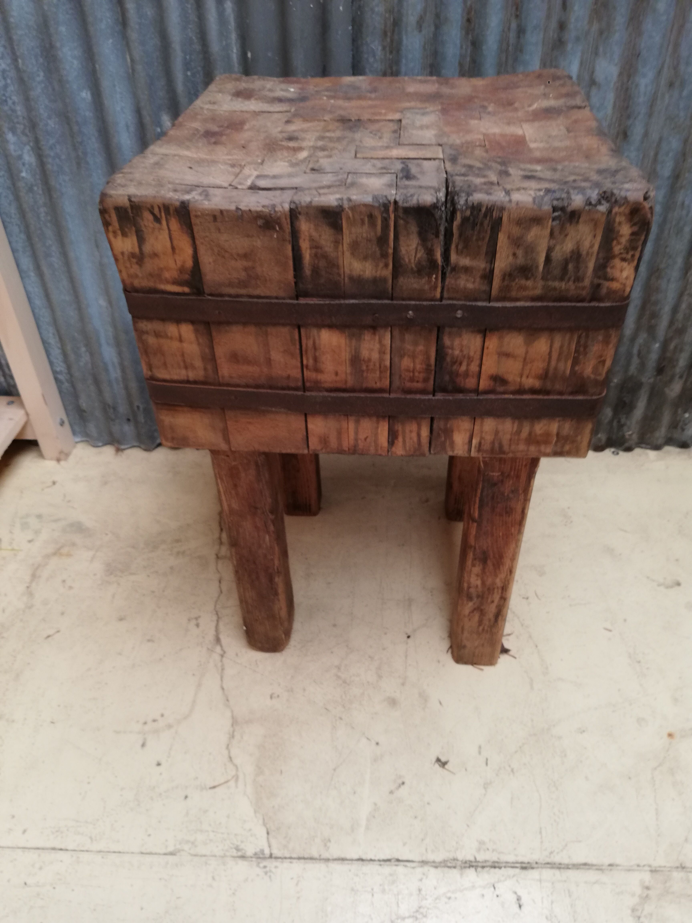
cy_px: 462
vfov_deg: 67.3
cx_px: 346
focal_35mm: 26
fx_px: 693
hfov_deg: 53.1
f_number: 2.2
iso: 125
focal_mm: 3.81
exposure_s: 1/50
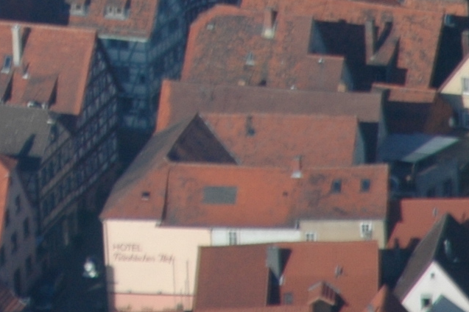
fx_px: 27655
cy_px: -414
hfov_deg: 1.0
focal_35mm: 2124
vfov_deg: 0.6
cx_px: -295
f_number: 5.6
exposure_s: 1/800
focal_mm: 300
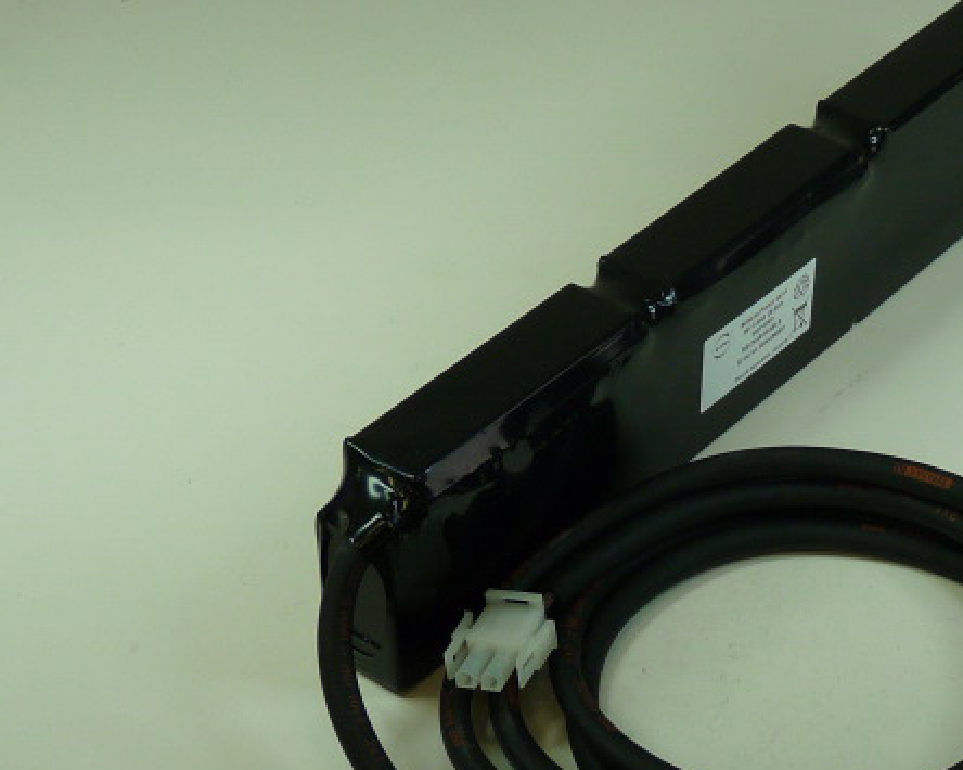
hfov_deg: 21.2
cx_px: 677
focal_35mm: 90
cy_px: 484
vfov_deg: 17.1
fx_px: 2565
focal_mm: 6.5
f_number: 3
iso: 100
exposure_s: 1/80
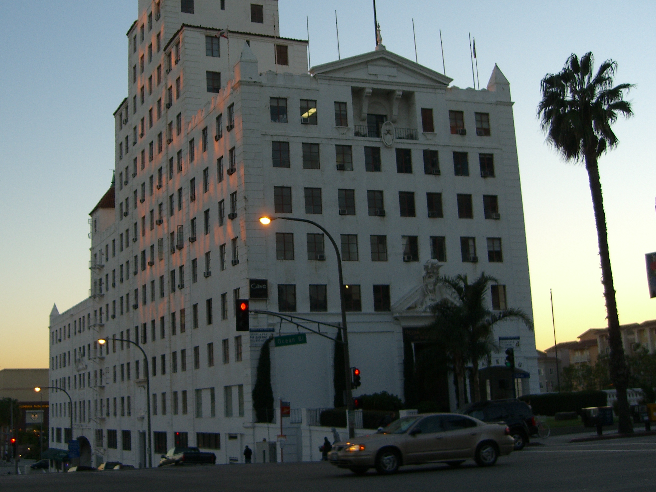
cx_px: 262
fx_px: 891
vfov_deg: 30.8
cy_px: 200
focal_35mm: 47
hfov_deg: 40.3
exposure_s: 1/160
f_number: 2.8
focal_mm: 7.9
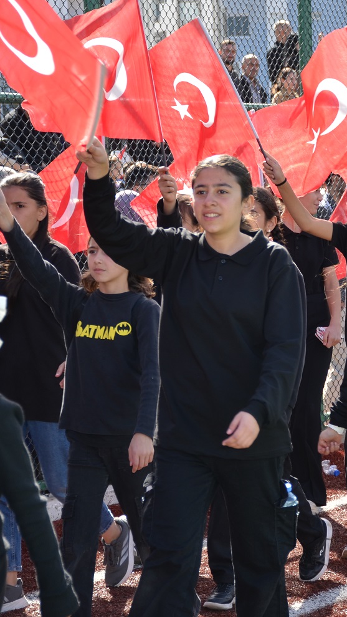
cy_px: 308
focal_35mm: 133
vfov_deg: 16.1
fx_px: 2175
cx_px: 338
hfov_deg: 9.1
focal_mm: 56
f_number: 4.8
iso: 140
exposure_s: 1/250
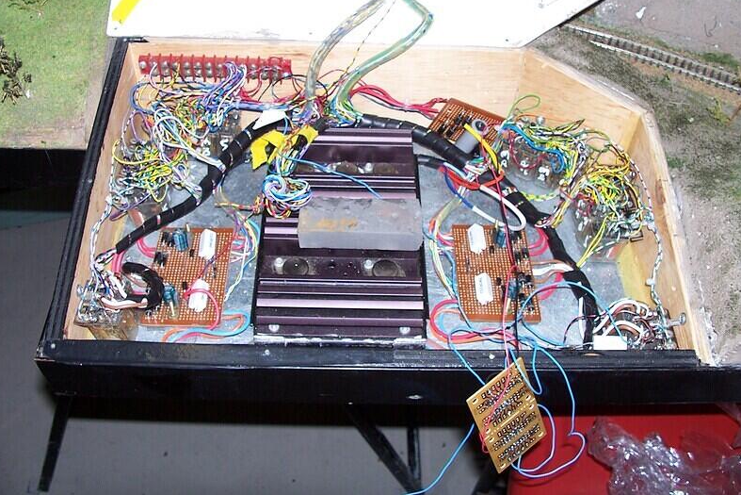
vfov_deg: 35.9
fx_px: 762
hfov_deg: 51.9
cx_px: 368
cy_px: 213
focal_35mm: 37
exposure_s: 1/60
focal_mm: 6
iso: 140
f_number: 2.8
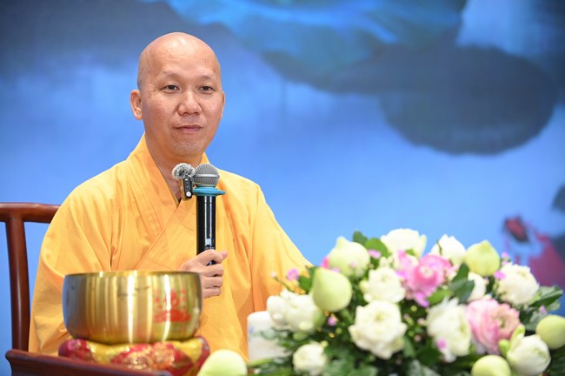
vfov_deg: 11.4
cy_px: 188
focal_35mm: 120
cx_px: 282
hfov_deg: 17.1
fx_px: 1881
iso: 3200
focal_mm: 120
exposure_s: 1/200
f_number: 3.2
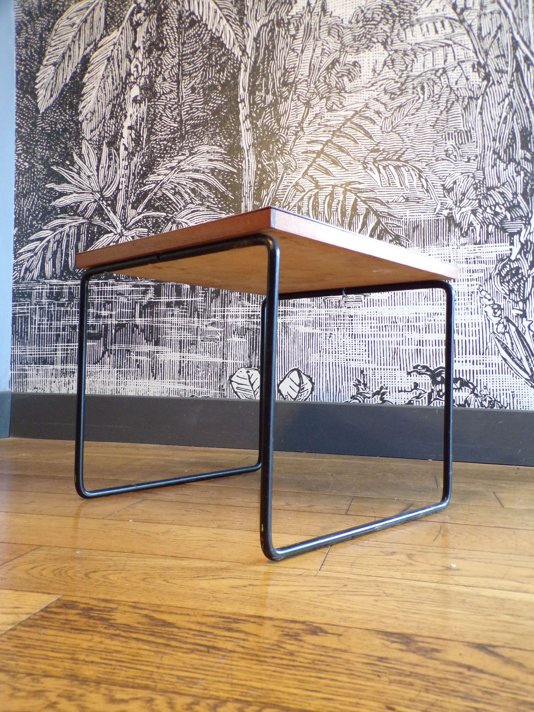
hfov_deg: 49.7
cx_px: 267
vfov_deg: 63.4
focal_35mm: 28
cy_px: 356
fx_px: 576
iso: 376
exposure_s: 1/17
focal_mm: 5
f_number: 3.1
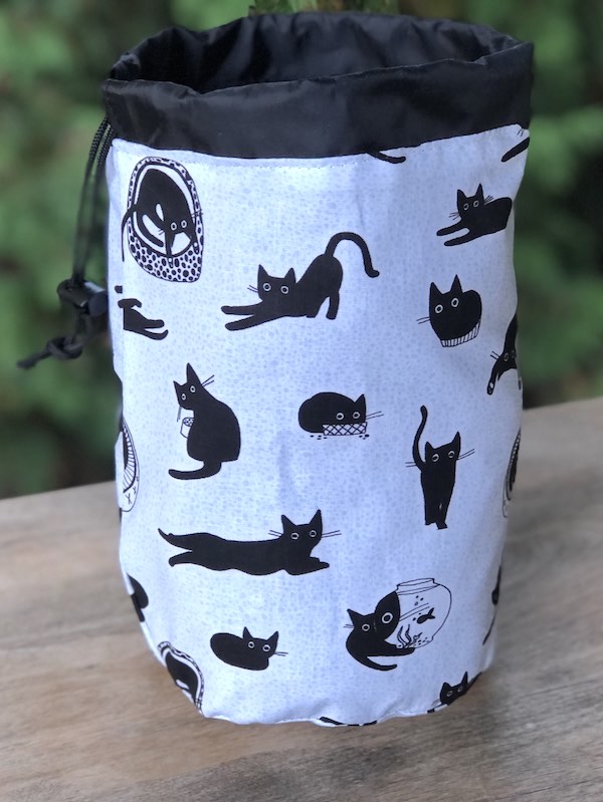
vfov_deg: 33.8
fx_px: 1323
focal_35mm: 57
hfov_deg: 25.7
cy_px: 401
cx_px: 302
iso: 80
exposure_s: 1/30
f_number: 2.8
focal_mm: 6.6
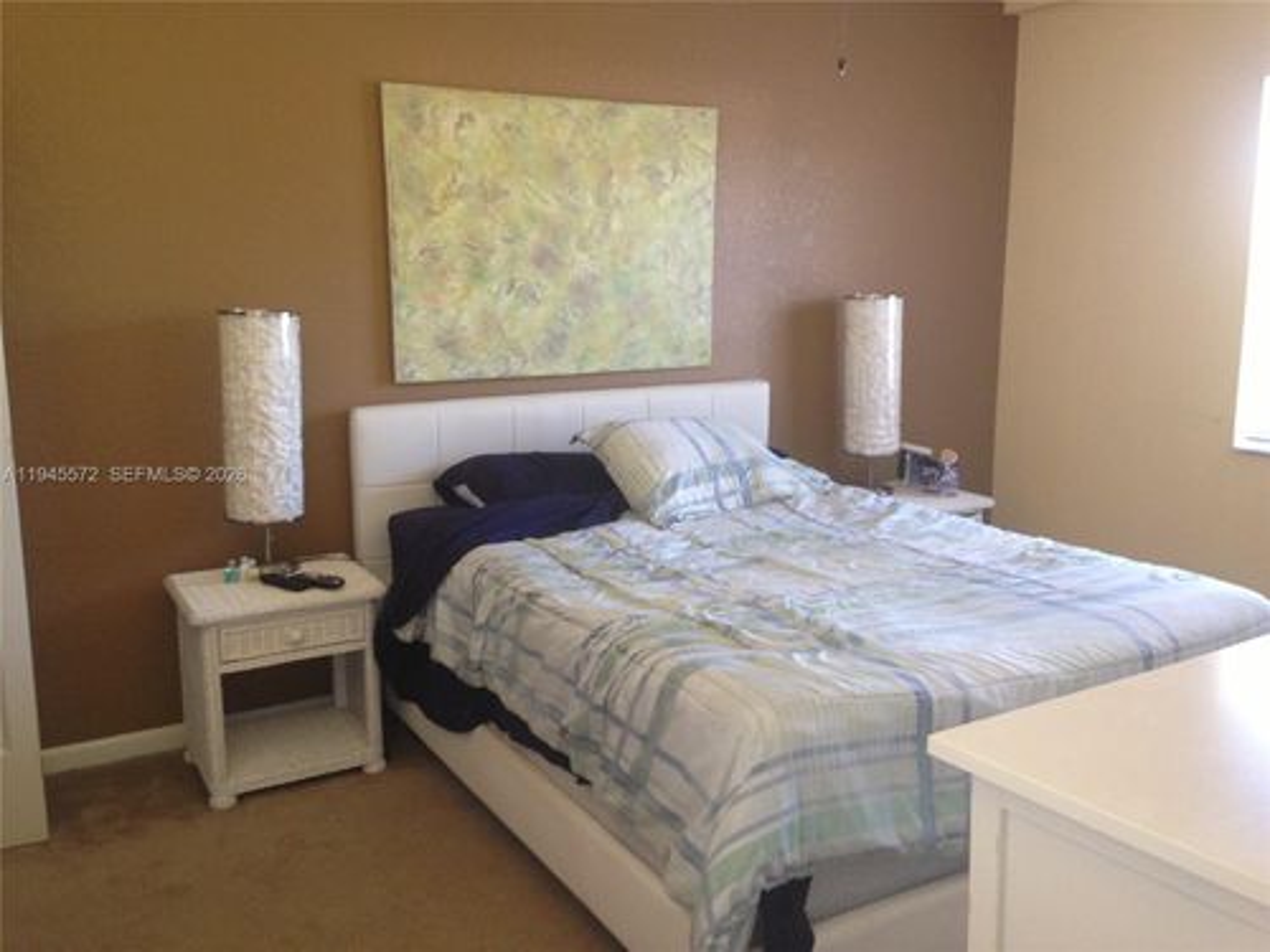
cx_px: 635
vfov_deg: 42.9
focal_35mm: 33
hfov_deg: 55.4
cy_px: 476
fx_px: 1211
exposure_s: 1/20
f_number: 2.4
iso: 125
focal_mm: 4.13
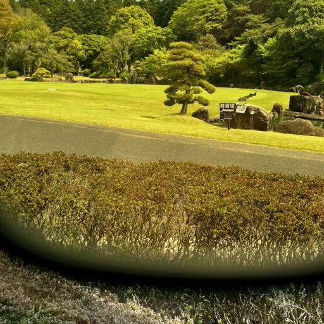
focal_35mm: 46
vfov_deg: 35.2
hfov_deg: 36.8
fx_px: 487
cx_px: 166
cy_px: 48
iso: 50
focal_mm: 5.1
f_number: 1.6
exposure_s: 1/1151
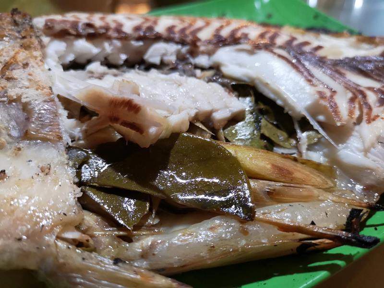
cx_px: 192
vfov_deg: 51.4
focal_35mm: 27
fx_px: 300
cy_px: 144
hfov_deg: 65.3
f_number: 1.8
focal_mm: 3.95
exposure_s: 1/25
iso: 400
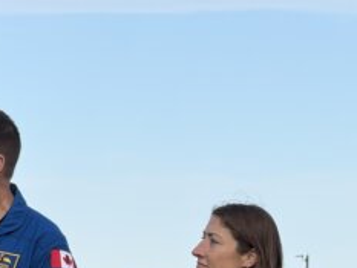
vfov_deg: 4.8
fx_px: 3188
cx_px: -90
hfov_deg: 6.4
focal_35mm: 309
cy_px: 306
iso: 50
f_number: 2.8
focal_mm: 15.66
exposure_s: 1/1227
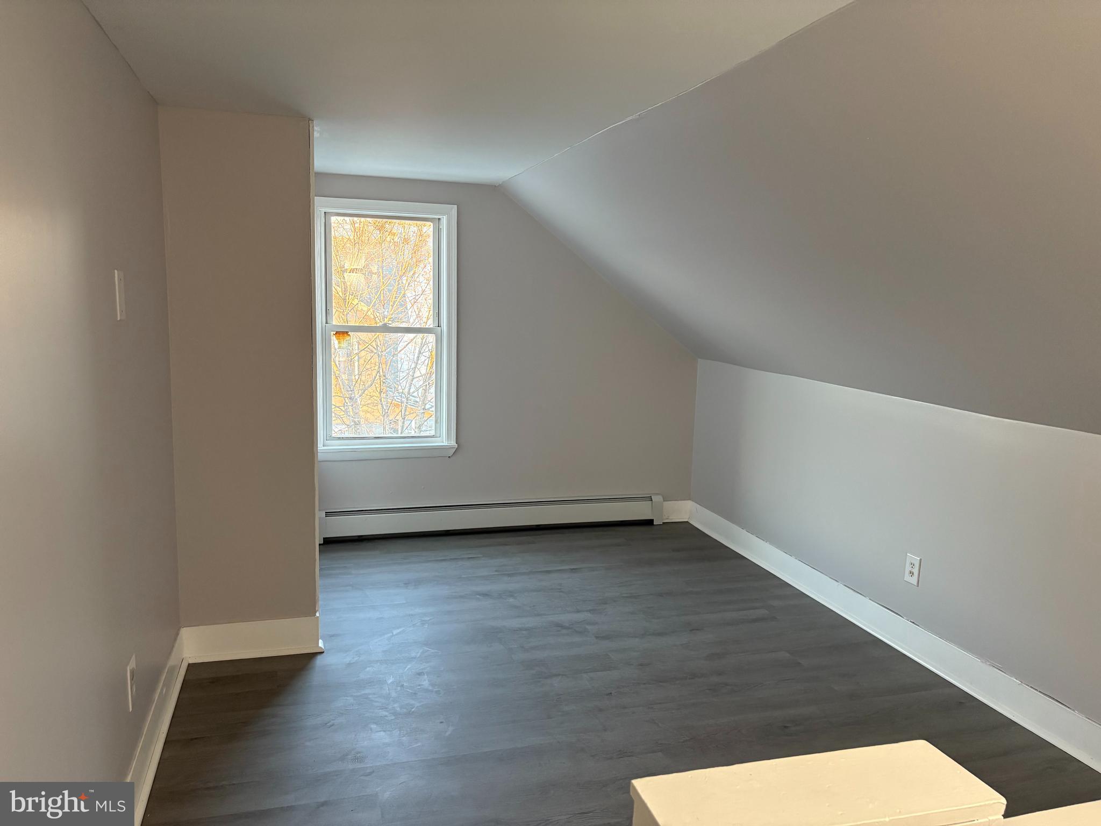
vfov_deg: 53.1
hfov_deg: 67.3
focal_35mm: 26
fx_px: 827
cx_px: 550
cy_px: 413
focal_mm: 5.96
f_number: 1.6
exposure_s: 1/60
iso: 250
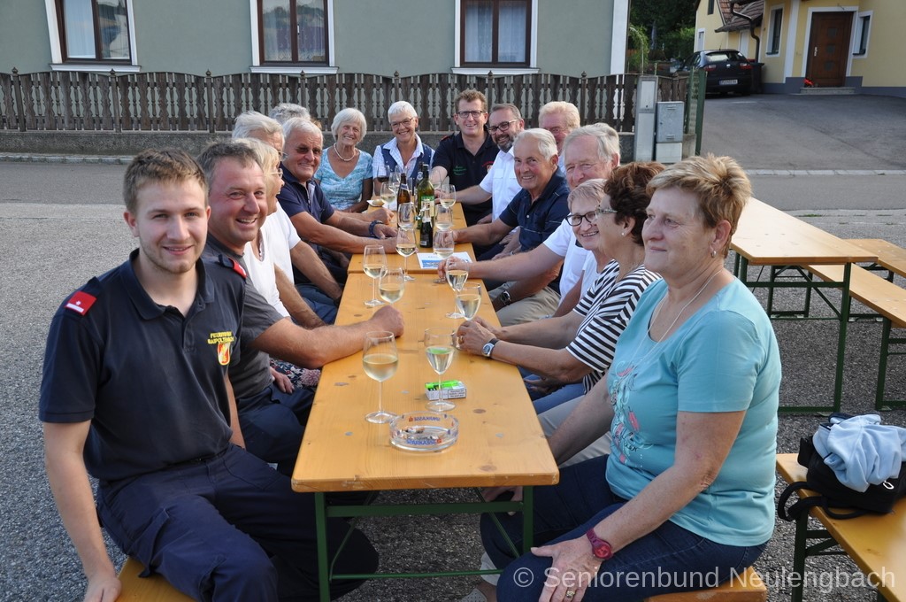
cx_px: 453
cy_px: 301
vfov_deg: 35.4
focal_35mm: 38
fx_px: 943
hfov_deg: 51.3
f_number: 5.6
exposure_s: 1/125
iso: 200
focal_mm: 25
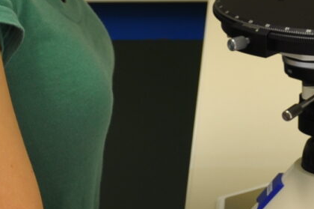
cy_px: 4
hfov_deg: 6.6
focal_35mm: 311
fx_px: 2709
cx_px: 203
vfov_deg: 4.4
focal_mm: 34
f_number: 4.2
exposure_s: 1/6
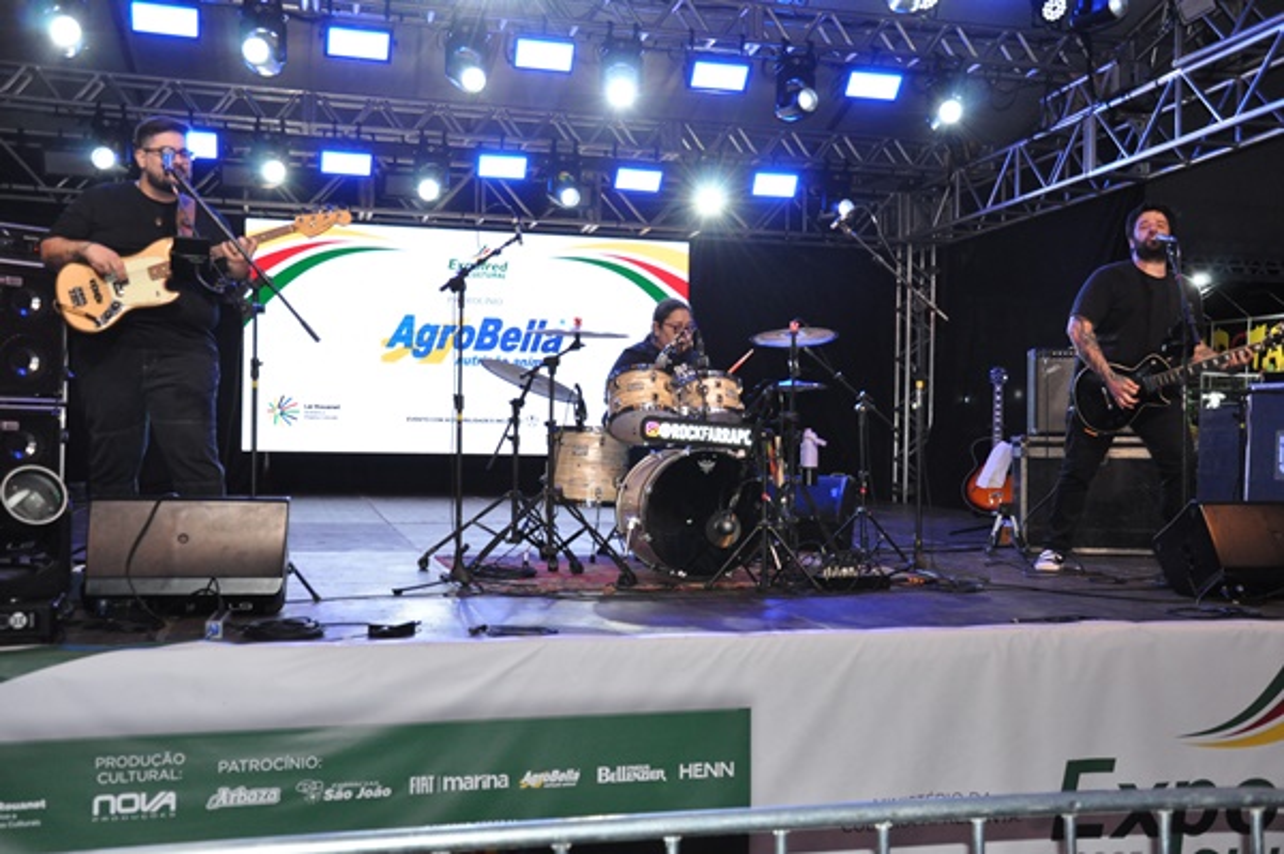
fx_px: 1336
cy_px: 427
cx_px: 642
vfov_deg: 35.4
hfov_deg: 51.3
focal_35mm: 38
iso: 1250
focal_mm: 25
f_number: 6.3
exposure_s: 1/200
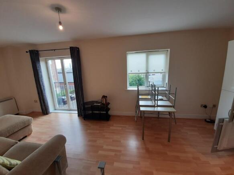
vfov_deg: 89.9
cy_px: 88
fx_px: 88
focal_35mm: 13
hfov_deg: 106.2
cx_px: 117
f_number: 2.2
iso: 40
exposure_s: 1/40
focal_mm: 1.42
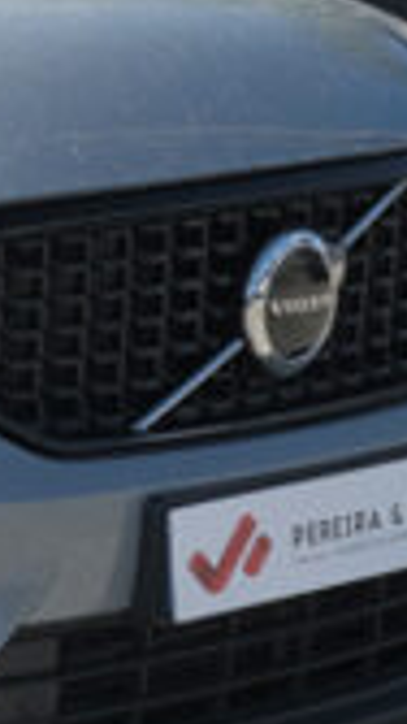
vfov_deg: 7.8
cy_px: 215
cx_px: -892
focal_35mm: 276
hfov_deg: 4.2
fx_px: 5293
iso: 160
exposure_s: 1/180
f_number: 9
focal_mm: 28.8
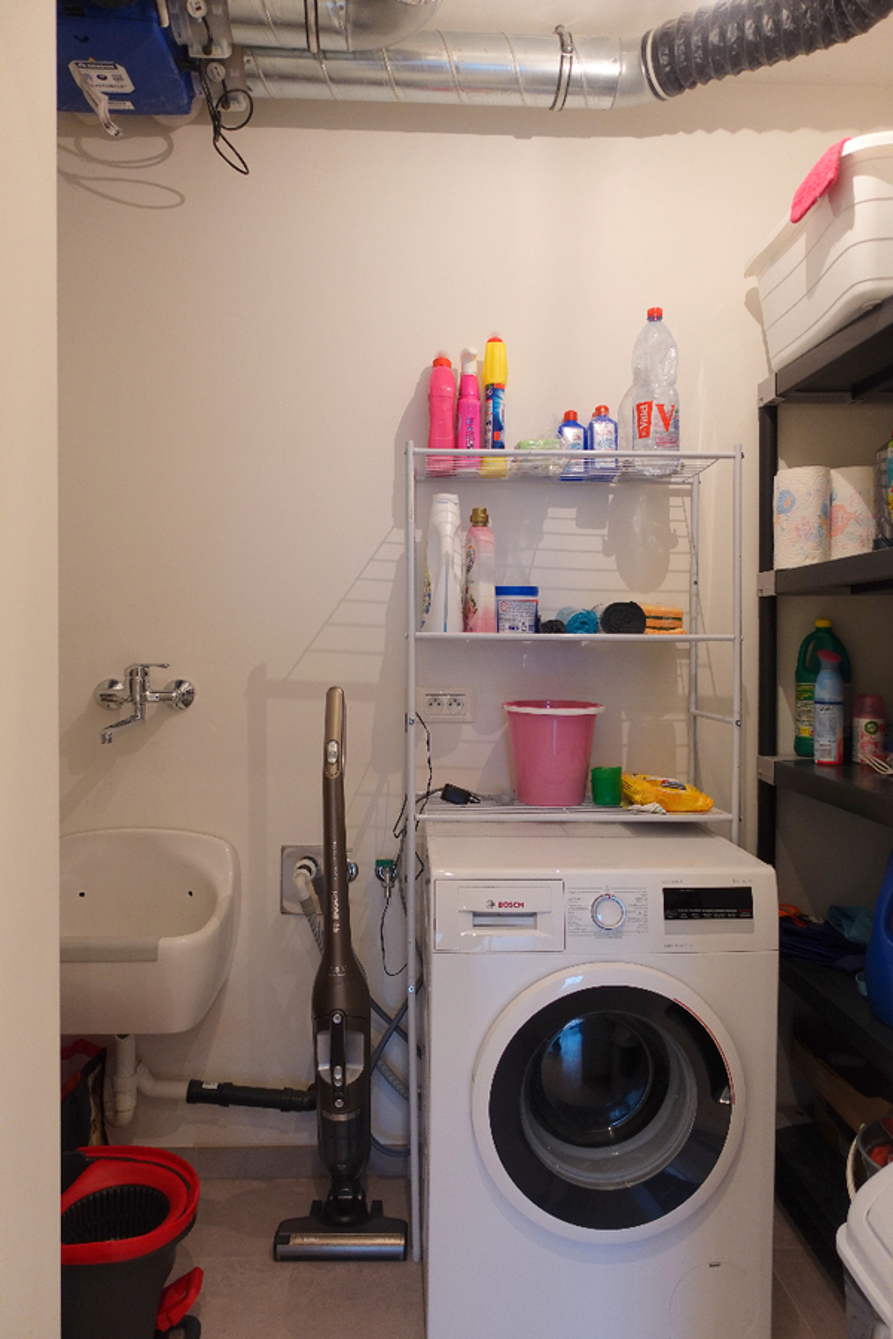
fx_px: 893
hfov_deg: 53.1
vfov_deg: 73.7
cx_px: 446
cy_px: 670
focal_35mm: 24
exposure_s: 1/30
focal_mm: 8.8
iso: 160
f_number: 1.8
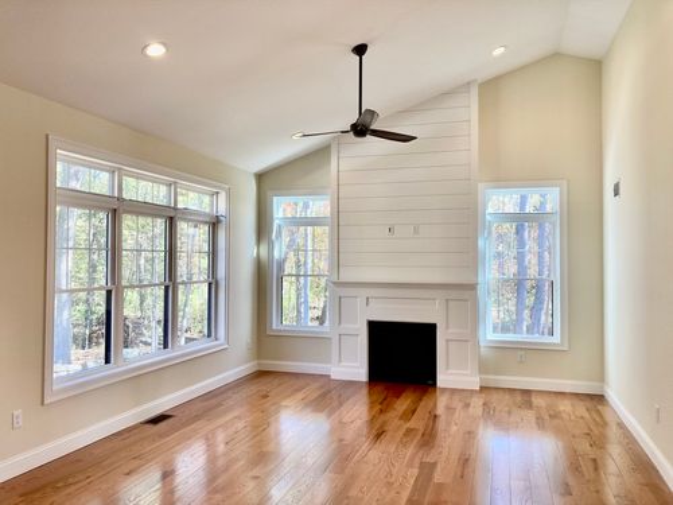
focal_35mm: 28
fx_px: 544
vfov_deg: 49.7
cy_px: 252
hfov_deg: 63.4
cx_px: 336
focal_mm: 3.99
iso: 80
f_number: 1.8
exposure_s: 1/120
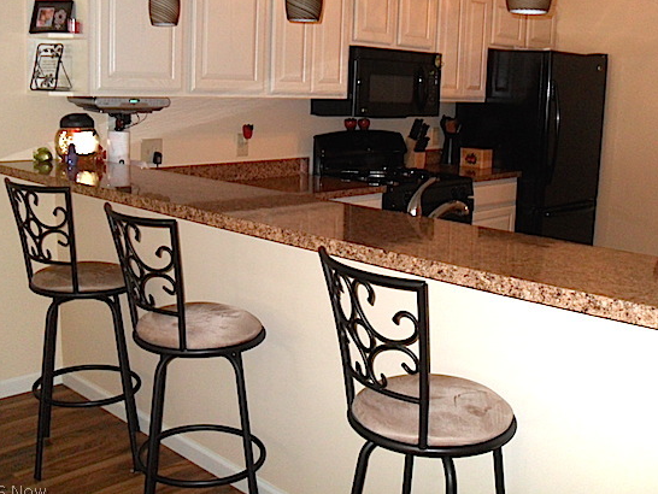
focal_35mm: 41
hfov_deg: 45.7
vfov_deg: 35.1
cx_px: 354
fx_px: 780
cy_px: 216
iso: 200
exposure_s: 1/45
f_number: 3
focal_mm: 6.3
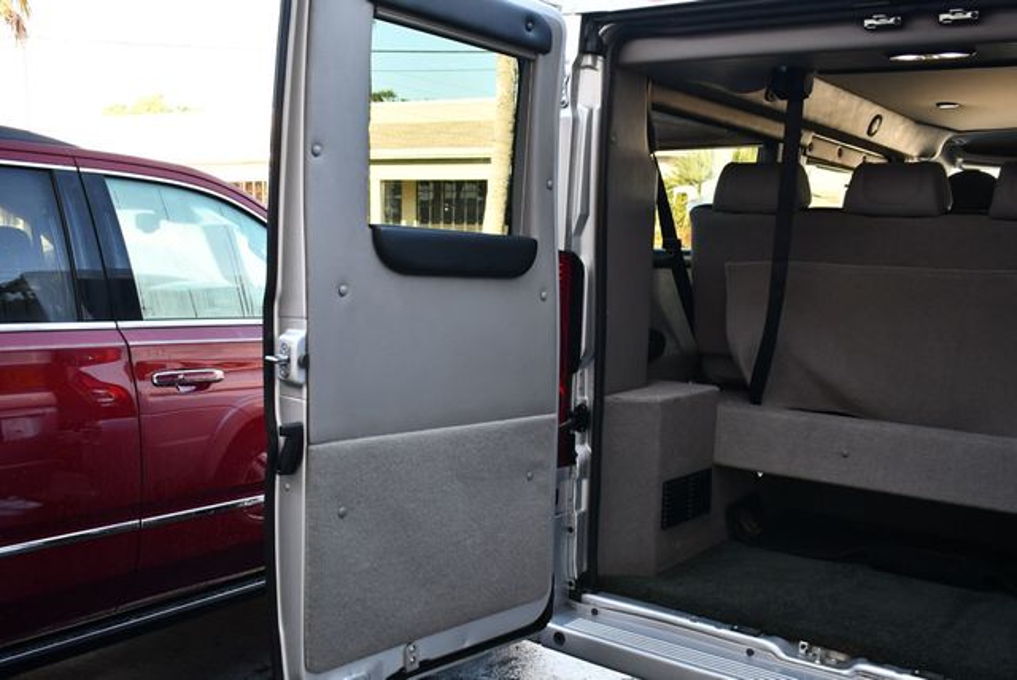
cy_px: 340
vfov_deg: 36.9
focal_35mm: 36
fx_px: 1018
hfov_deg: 53.1
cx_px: 508
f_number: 3.5
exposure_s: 1/250
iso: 450
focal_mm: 18
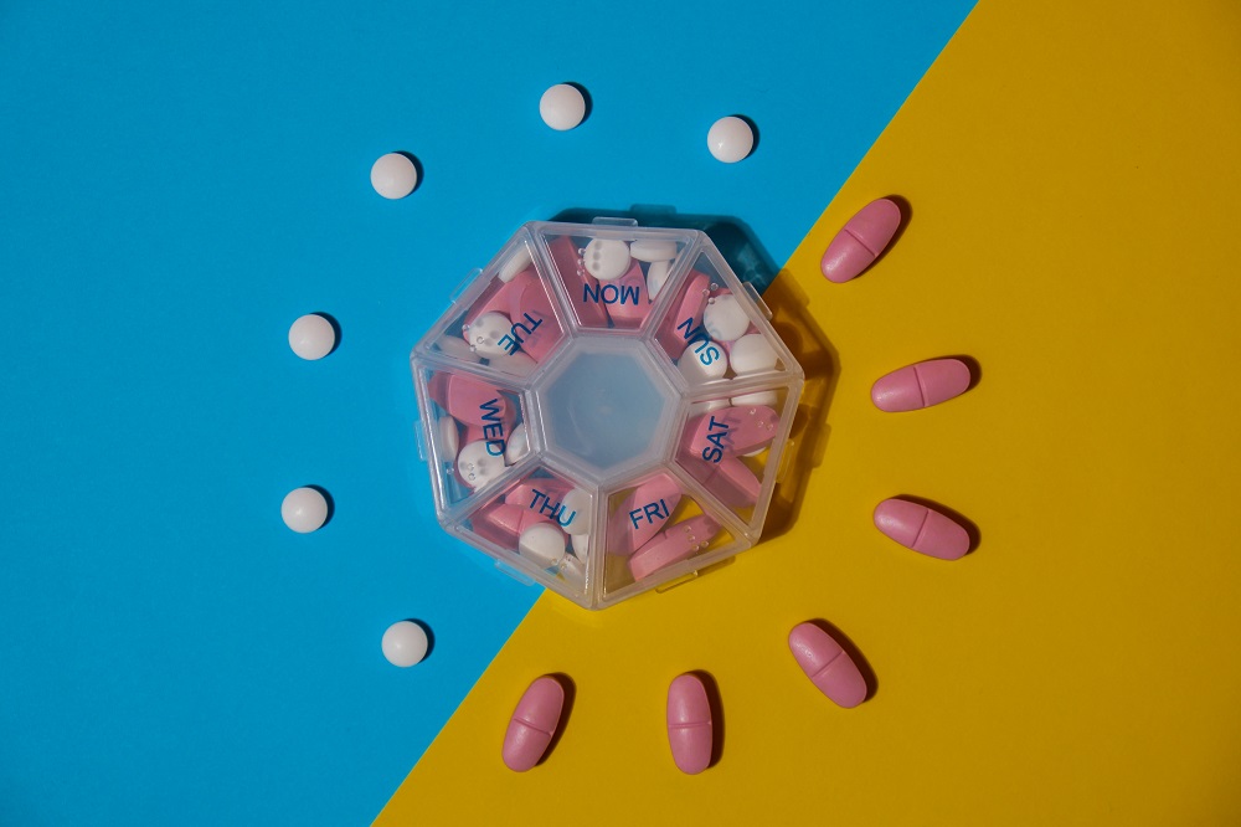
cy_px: 414
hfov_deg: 24.5
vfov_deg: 16.4
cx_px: 620
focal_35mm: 83
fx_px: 2860
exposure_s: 1/180
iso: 400
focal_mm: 55
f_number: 6.4
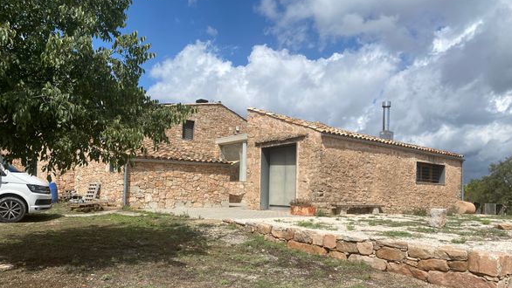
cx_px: 260
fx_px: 394
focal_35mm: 29
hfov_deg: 66.0
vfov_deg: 39.8
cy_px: 190
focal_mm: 4.25
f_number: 1.8
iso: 32
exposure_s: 1/5025
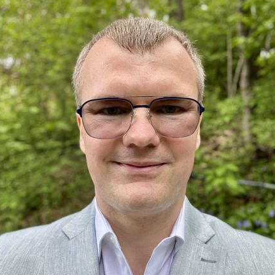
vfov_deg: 46.0
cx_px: 137
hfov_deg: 46.0
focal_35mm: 36
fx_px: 324
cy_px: 137
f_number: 1.9
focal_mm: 2.69
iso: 80
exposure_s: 1/121
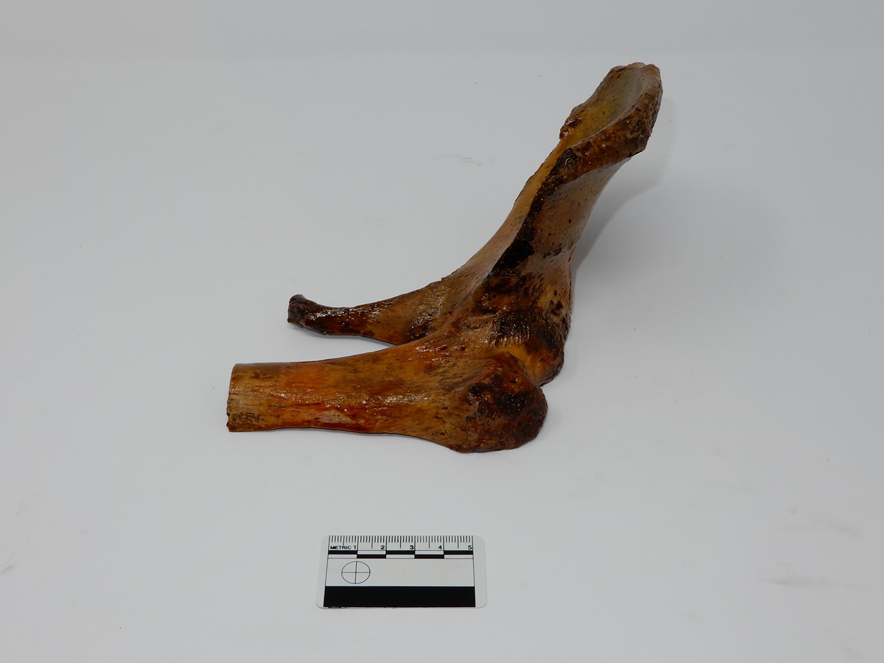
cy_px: 332
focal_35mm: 45
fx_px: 1149
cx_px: 442
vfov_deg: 32.2
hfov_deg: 42.1
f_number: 5.6
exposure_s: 1/50
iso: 80
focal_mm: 8
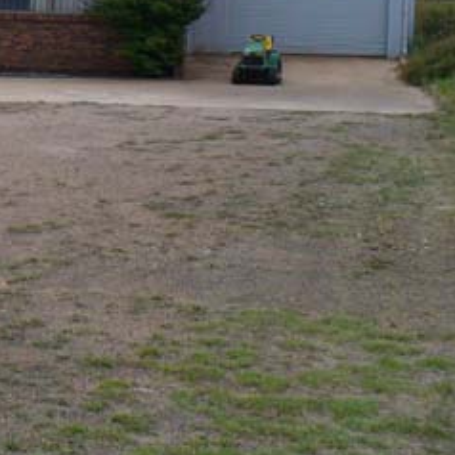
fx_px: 1309
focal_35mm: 88
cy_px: 34
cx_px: -111
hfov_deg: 18.5
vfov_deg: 19.3
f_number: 5.6
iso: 100
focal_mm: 6.1
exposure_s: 1/400
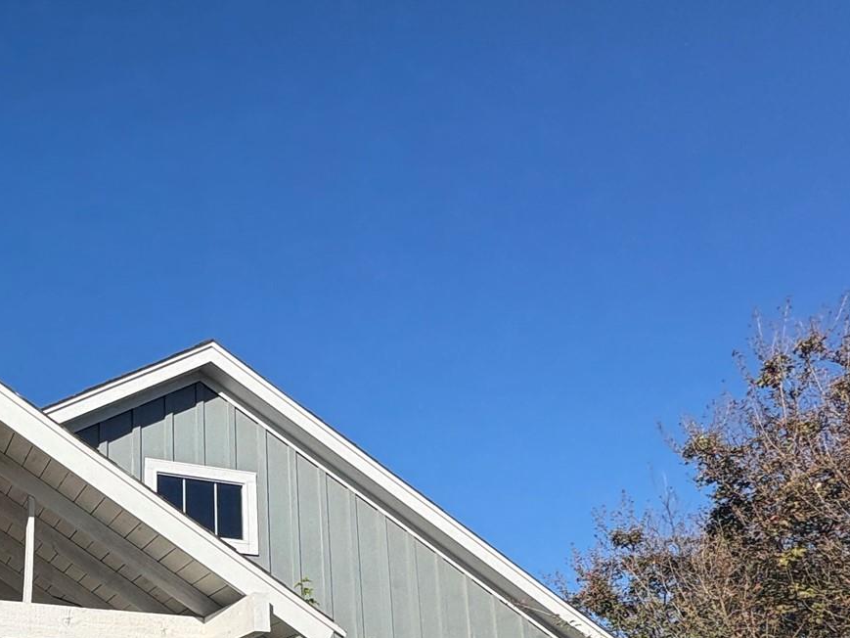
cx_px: 43
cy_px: 658
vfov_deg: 37.7
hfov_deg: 47.9
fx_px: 810
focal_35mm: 33
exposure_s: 1/2494
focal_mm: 2.22
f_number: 2.2
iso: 50
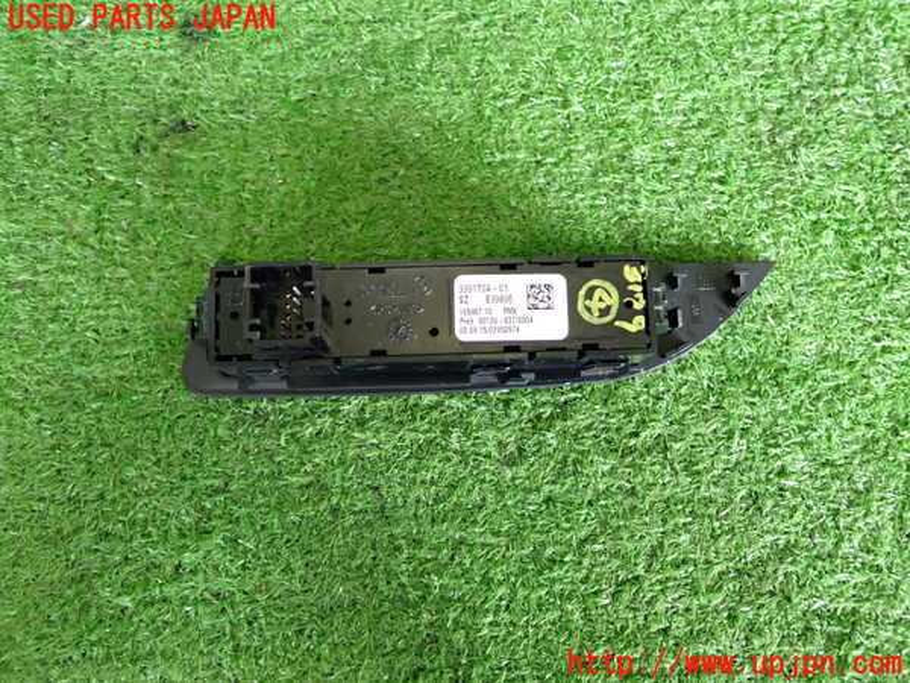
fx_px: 789
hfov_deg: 60.0
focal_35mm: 30
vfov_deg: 46.8
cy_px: 342
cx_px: 455
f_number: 2.3
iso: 320
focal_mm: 5.4
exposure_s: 1/30
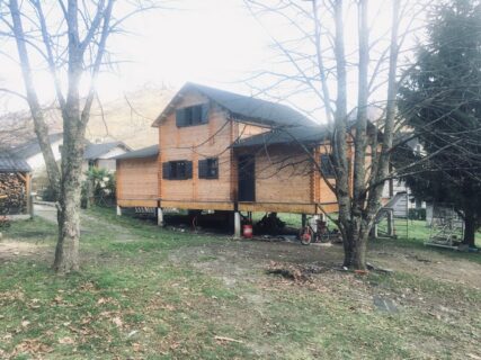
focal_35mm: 29
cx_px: 240
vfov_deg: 48.2
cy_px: 180
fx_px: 403
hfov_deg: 61.7
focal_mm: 4.15
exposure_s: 1/104
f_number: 2.2
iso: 25
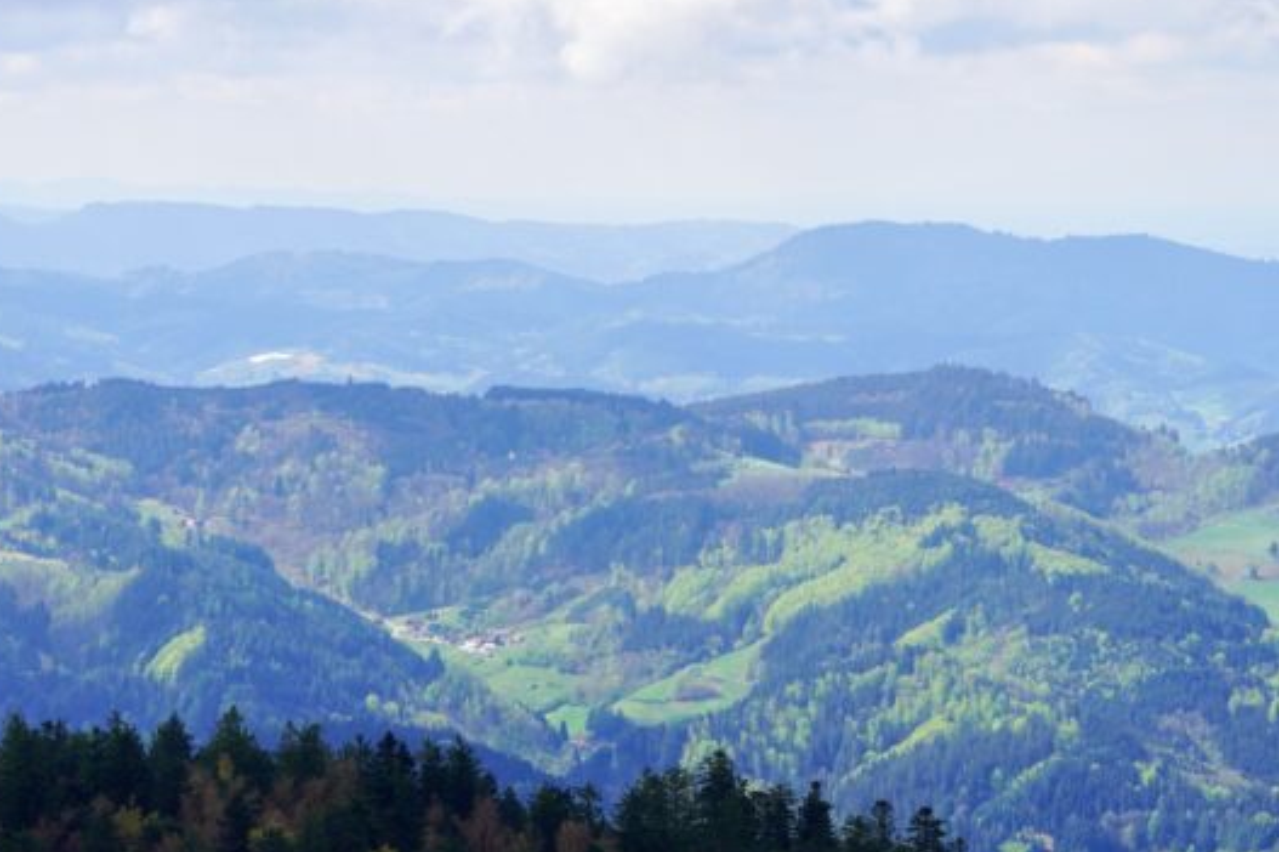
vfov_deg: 7.8
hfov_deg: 11.7
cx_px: 430
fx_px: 6215
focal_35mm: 175
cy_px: 449
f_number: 8
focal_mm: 80
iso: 100
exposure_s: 1/200
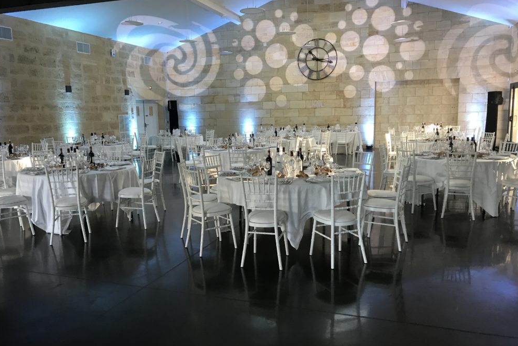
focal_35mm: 30
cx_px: 252
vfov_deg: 43.6
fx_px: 432
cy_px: 180
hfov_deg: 61.9
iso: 40
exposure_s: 1/20
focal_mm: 3.99
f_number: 1.8
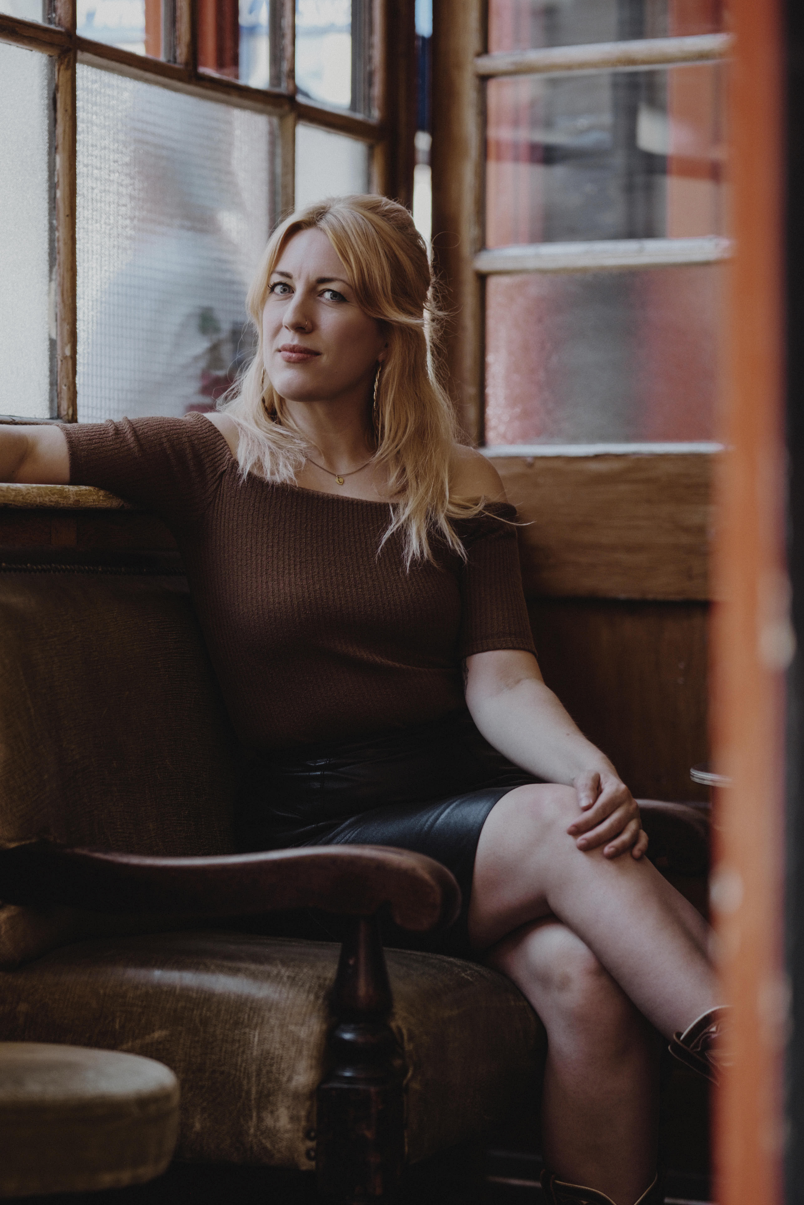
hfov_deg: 12.2
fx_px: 3752
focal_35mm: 112
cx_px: 283
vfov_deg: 18.3
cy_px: 697
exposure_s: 1/500
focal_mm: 56
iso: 400
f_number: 1.6
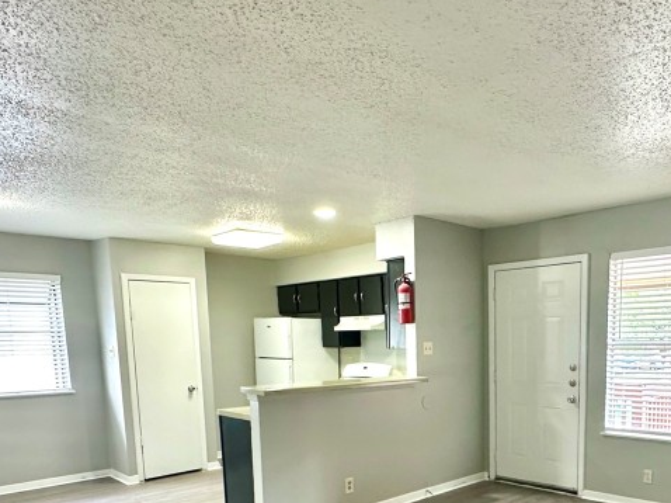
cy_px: 413
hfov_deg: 58.9
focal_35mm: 30
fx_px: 581
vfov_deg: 44.2
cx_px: 437
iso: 320
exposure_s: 1/60
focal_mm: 2.22
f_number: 2.2
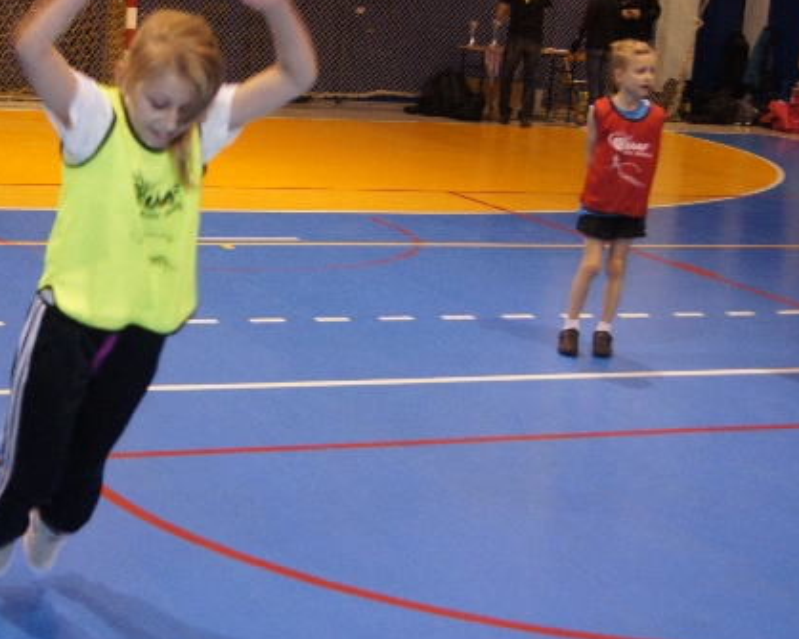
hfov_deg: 26.7
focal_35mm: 71
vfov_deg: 21.6
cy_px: 305
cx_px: 258
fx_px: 1670
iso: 800
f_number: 4.5
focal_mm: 35
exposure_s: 1/80
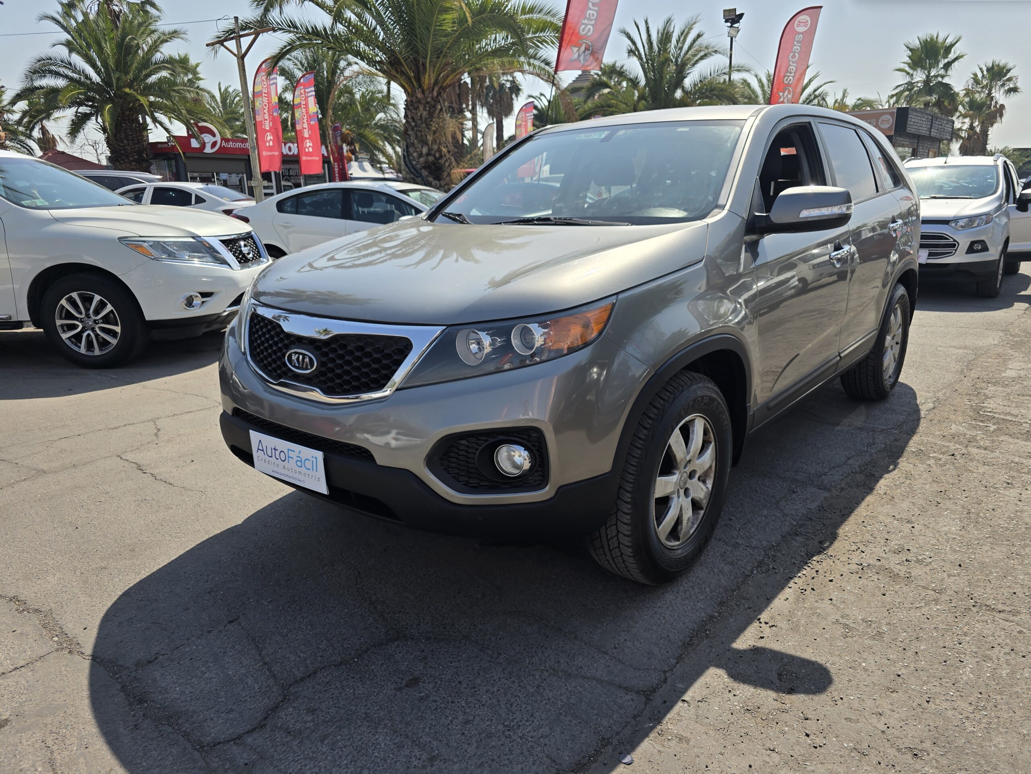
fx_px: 685
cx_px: 516
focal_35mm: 23
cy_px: 387
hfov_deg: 73.9
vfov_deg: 58.9
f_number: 1.7
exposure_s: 1/845
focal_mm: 6.3
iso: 12
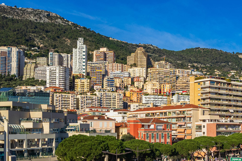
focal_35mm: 47
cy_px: 153
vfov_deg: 27.3
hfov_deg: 41.4
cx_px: 163
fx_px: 316
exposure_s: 1/2500
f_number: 2.8
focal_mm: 8.4
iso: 100
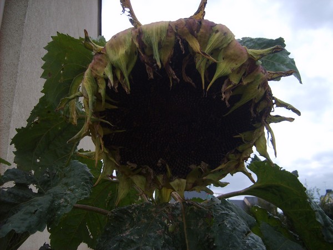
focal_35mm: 35
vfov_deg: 40.7
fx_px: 337
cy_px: 125
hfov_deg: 52.6
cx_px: 166
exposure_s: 1/180
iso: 50
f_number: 7.1
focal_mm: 5.8
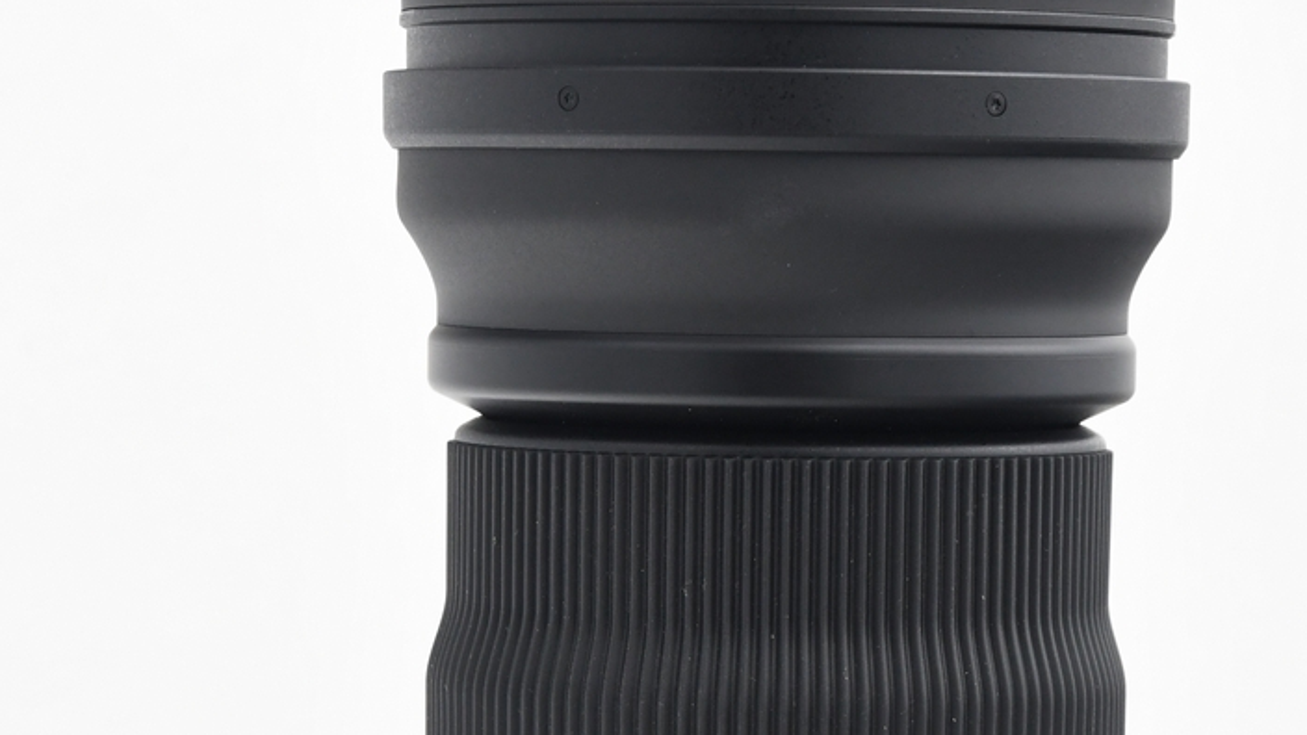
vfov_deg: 6.9
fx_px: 6030
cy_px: 980
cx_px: 748
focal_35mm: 174
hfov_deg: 12.4
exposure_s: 1/160
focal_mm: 52
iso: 1250
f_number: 6.3
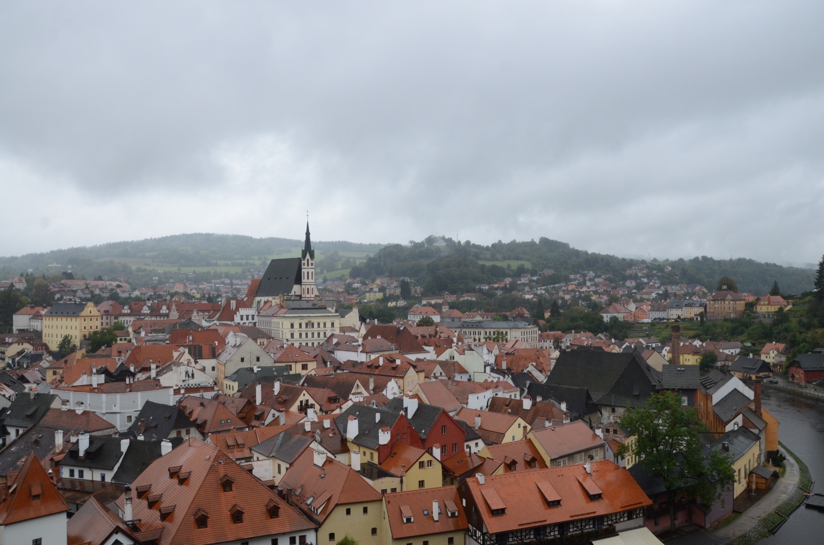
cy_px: 272
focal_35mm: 27
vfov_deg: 47.7
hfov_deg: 67.5
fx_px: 617
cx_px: 412
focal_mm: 18
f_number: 7.1
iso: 800
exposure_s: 1/320
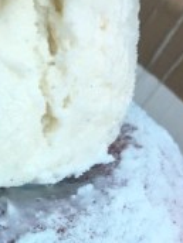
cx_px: -91
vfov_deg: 19.1
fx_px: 712
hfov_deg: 13.8
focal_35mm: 101
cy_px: 226
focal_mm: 4.15
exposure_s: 1/40
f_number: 2.2
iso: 25
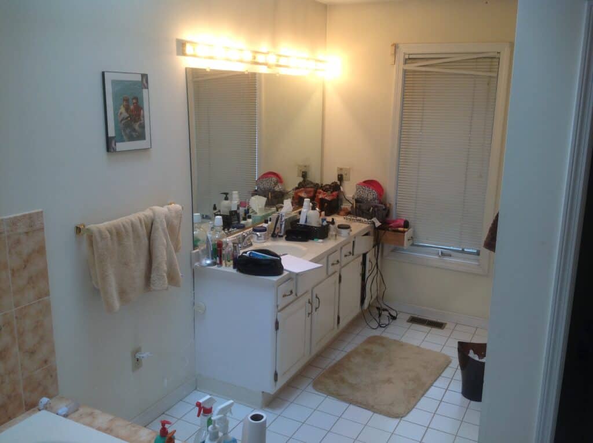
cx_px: 296
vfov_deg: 40.6
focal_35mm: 35
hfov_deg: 52.7
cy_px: 222
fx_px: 599
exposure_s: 1/60
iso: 64
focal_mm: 4.28
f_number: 2.4
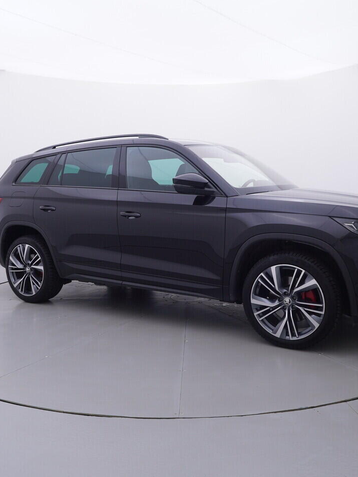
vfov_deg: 55.7
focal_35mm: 33
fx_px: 451
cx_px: 188
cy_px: 237
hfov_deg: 43.3
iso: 200
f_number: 5
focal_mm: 15
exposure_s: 1/80
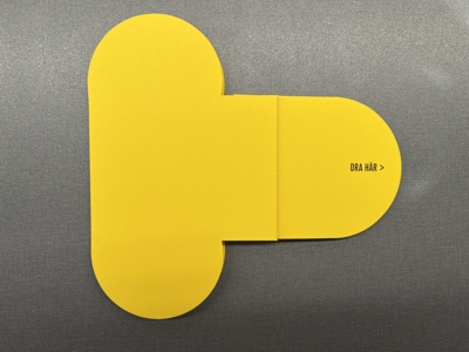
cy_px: 176
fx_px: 352
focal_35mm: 26
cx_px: 234
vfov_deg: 53.1
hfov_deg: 67.3
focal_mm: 5.1
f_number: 1.6
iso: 40
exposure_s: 1/100
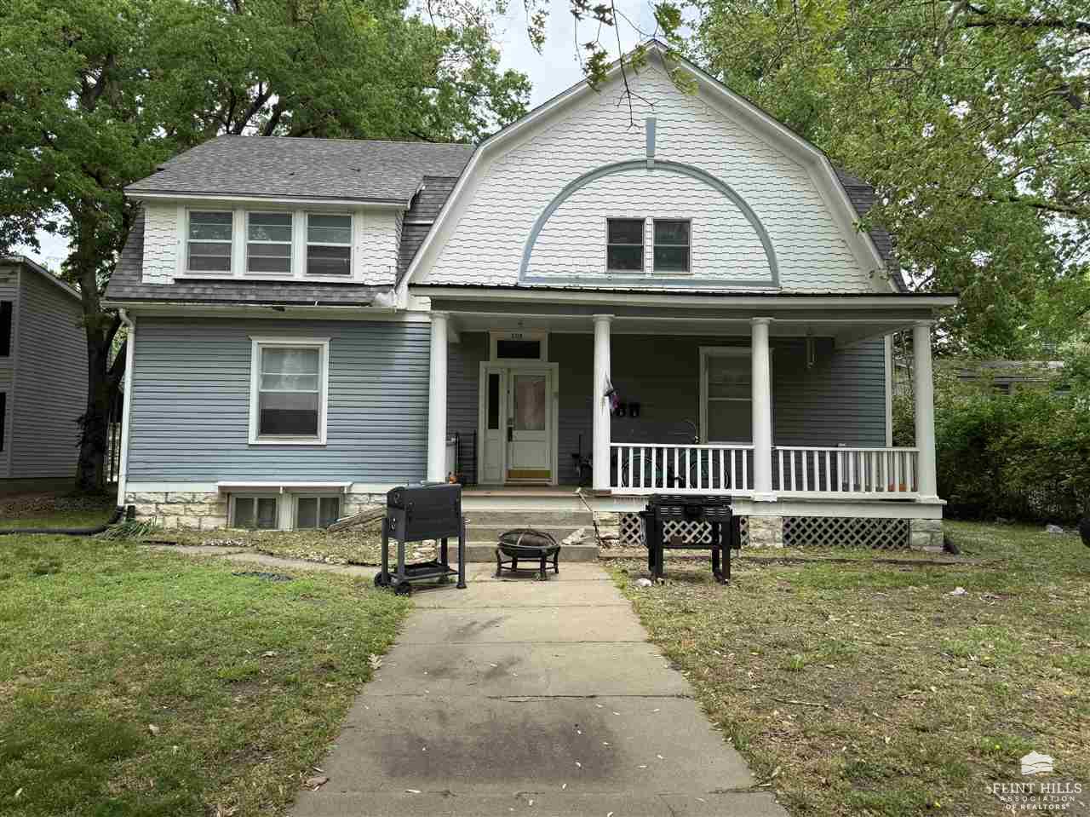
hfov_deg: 71.6
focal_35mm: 24
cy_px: 408
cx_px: 545
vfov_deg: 56.8
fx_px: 755
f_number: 1.78
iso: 80
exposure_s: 1/1653
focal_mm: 6.76
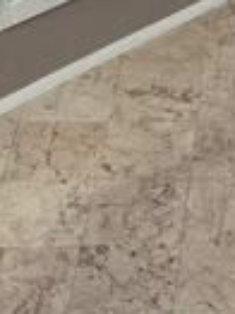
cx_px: 458
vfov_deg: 16.7
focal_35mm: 117
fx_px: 1061
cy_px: 74
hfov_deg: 11.5
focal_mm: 6.76
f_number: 1.78
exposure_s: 1/104
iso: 200
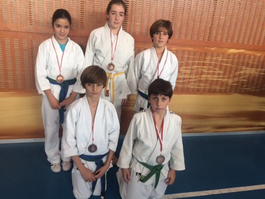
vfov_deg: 48.2
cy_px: 100
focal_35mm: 29
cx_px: 132
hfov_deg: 61.7
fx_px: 222
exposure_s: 1/33
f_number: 2.2
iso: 32
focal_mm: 4.15
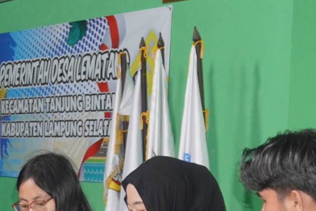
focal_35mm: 147
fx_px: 1295
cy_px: 265
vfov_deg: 9.2
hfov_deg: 13.9
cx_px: 120
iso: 1250
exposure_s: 1/160
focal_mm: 35
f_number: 5.6
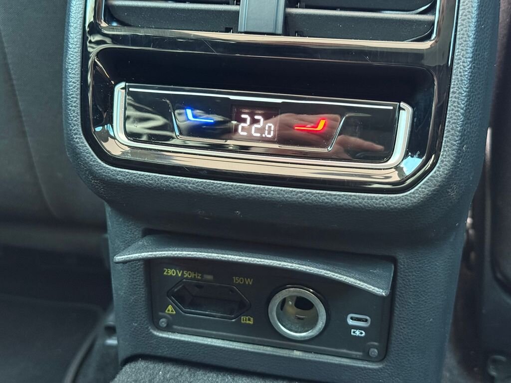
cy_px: 192
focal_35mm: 48
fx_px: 709
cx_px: 256
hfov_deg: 39.7
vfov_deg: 30.3
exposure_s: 1/30
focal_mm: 6.76
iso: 500
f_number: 1.78
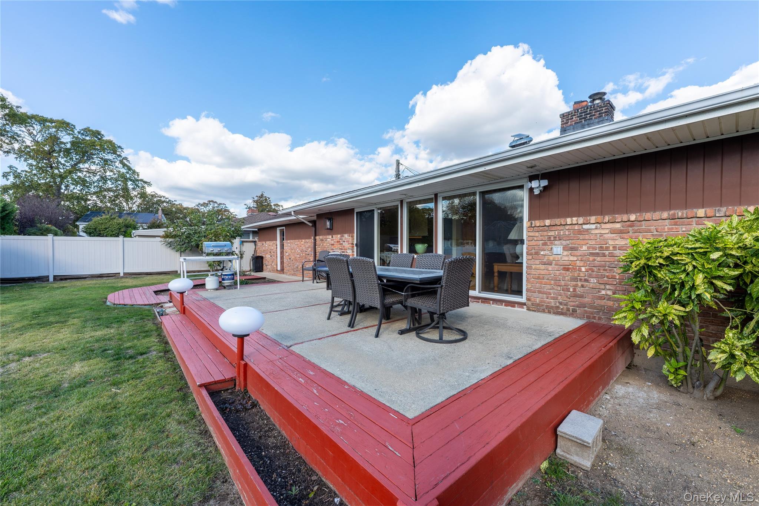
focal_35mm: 14
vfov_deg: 81.2
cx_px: 380
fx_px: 295
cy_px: 253
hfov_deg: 104.3
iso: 800
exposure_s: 1/6400
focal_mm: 14
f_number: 8
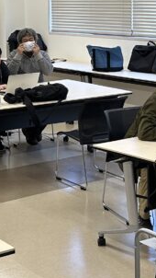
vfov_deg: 22.2
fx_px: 706
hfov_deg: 12.5
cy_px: 128
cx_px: 7
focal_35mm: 96
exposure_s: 1/120
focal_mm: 5.7
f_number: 1.5
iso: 80
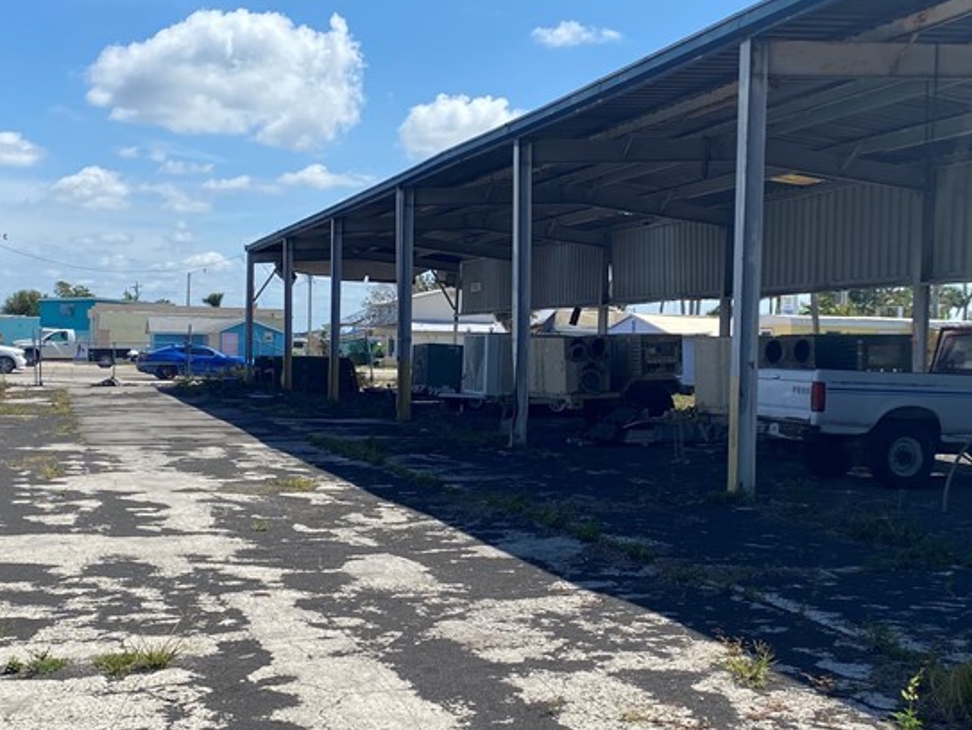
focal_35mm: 49
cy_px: 376
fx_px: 1377
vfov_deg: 29.7
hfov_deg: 38.6
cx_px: 618
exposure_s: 1/2890
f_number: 1.8
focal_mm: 4.25
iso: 32
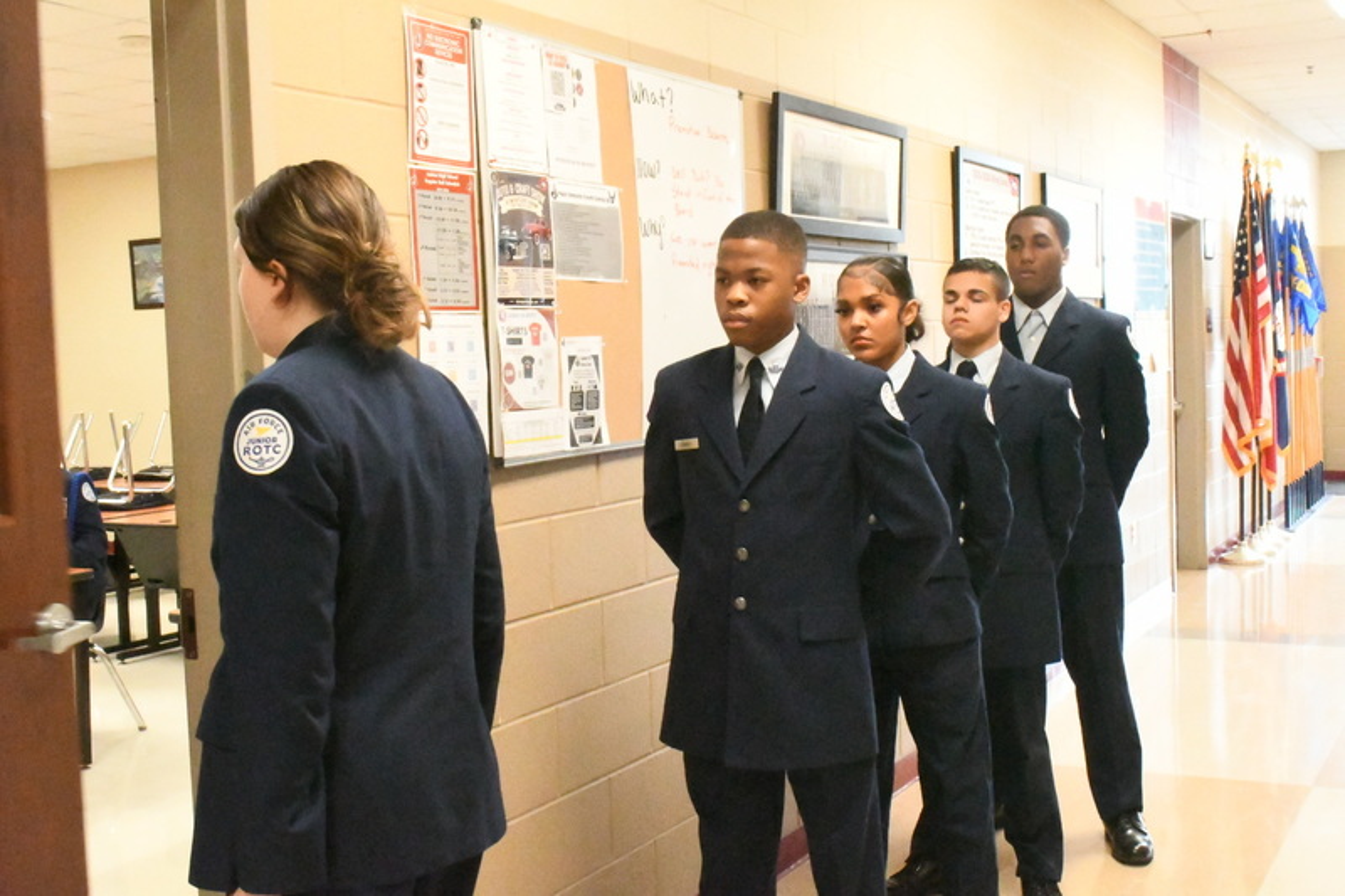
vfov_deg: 31.9
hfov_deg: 46.4
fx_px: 1569
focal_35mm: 42
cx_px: 672
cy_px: 448
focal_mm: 28
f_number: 22
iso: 45600
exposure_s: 1/50
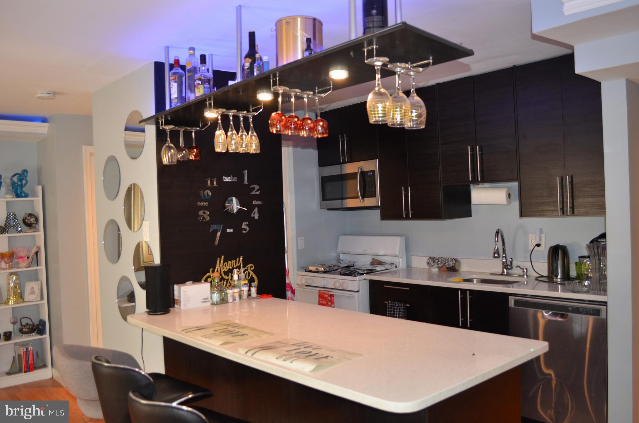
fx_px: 531
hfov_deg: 62.0
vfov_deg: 43.4
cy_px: 212
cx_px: 320
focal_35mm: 30
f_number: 3.8
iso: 720
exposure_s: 1/60
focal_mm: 20
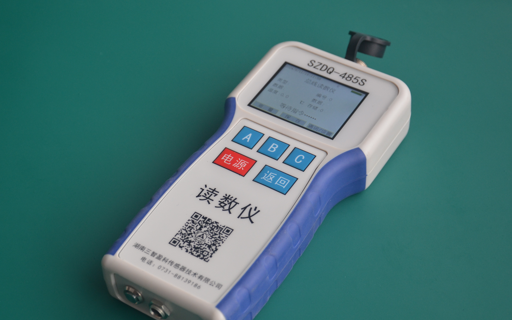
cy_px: 164
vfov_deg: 16.3
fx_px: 1116
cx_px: 254
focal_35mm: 80
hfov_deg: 25.8
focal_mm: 40
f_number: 5
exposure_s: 1/100
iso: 400
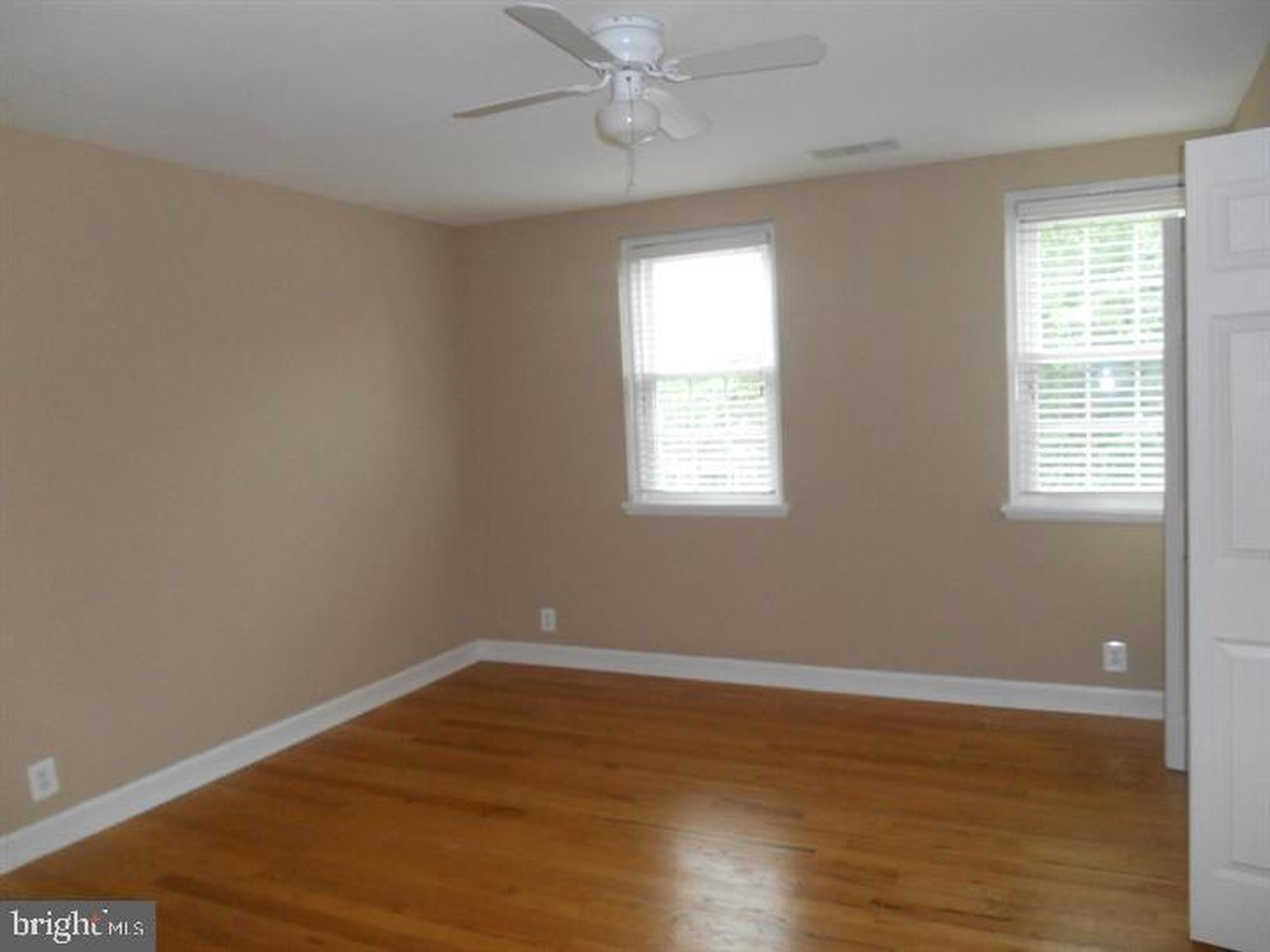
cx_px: 635
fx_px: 954
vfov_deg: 53.1
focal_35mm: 26
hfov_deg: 67.3
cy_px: 476
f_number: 3.4
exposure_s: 1/25
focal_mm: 4.7
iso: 280
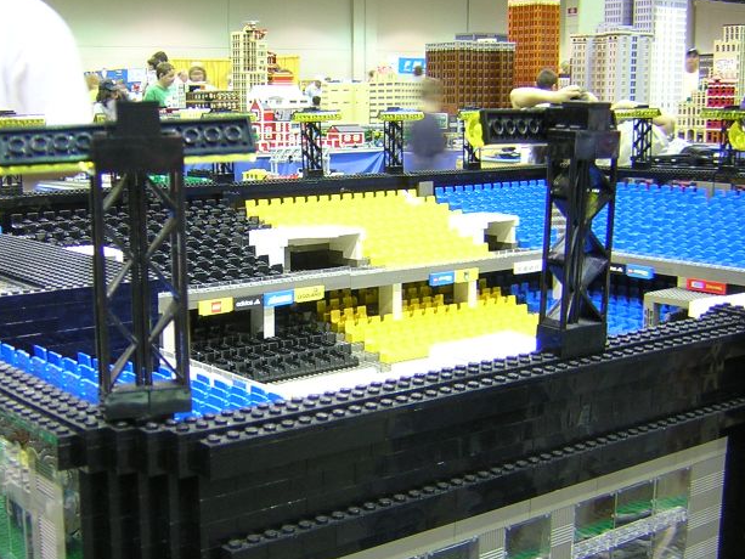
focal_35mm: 47
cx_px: 278
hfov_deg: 40.1
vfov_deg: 30.9
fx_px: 1012
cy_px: 271
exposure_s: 1/3
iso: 172
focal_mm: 4.7
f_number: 2.6
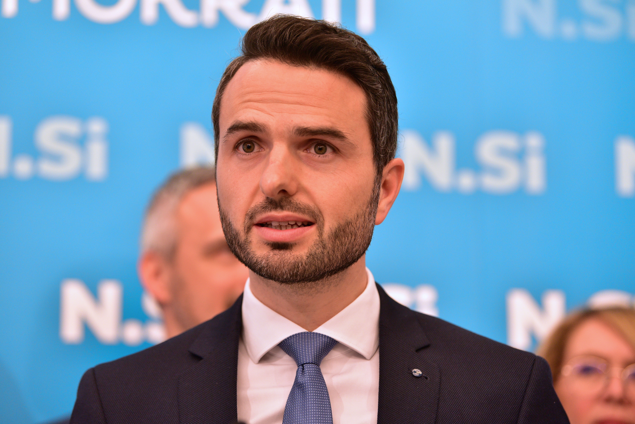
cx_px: 318
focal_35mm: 130
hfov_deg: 15.8
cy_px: 212
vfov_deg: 10.6
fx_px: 2294
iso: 2000
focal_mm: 130
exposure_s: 1/500
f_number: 2.8
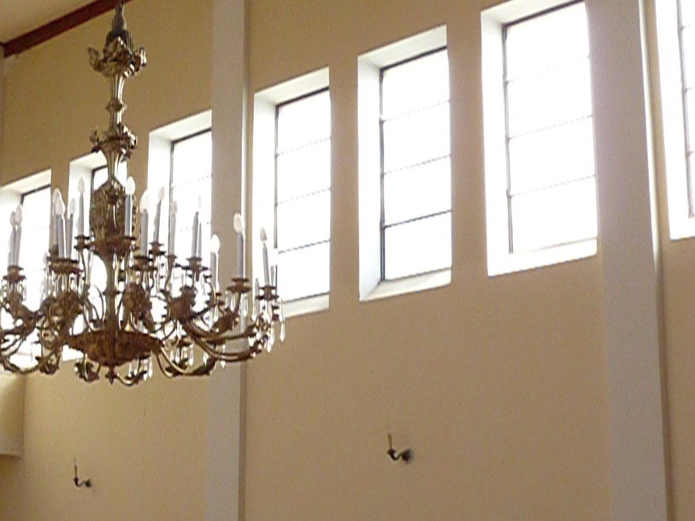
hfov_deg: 27.5
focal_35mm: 68
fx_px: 1365
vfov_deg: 21.5
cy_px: 370
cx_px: 68
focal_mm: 4.8
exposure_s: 1/200
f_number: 4
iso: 500
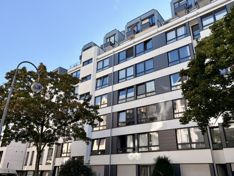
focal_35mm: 26
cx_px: 117
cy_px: 88
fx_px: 176
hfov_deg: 67.3
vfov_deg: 53.1
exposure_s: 1/1393
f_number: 1.6
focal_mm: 5.96
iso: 50
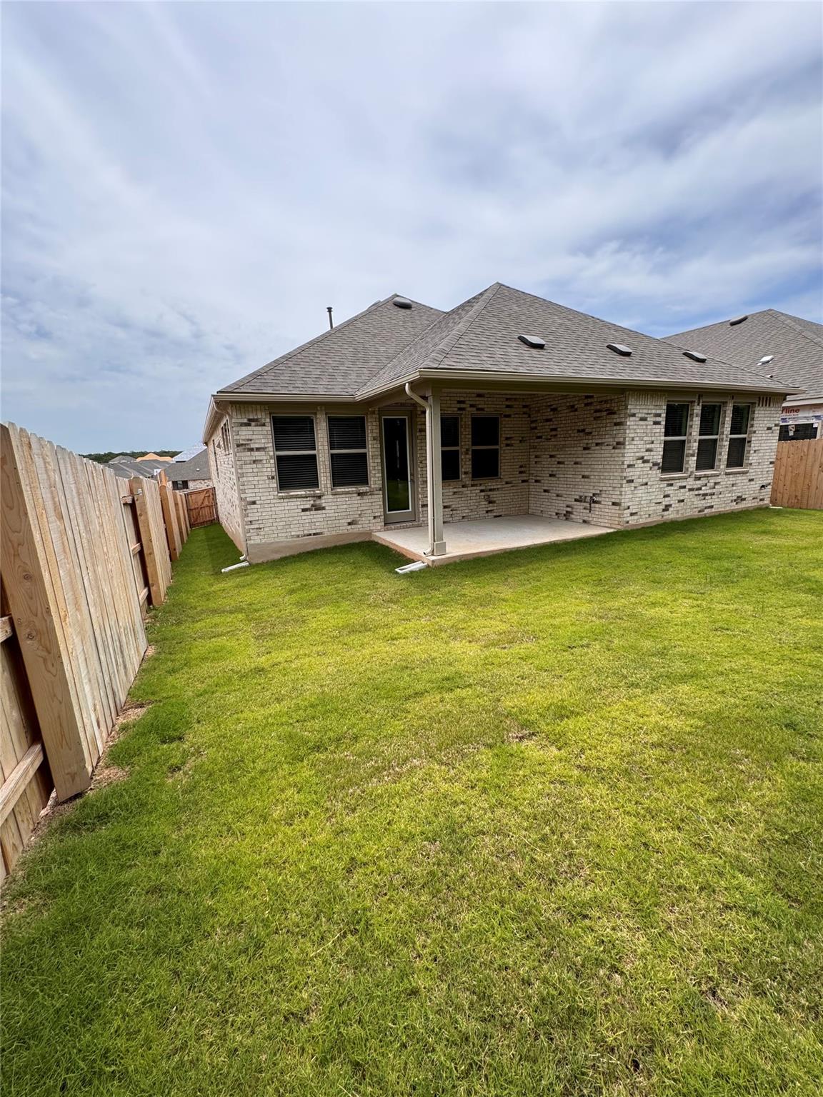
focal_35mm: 14
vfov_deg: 102.1
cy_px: 548
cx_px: 412
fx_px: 444
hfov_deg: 85.7
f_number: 2.2
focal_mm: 2.22
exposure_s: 1/921
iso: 40
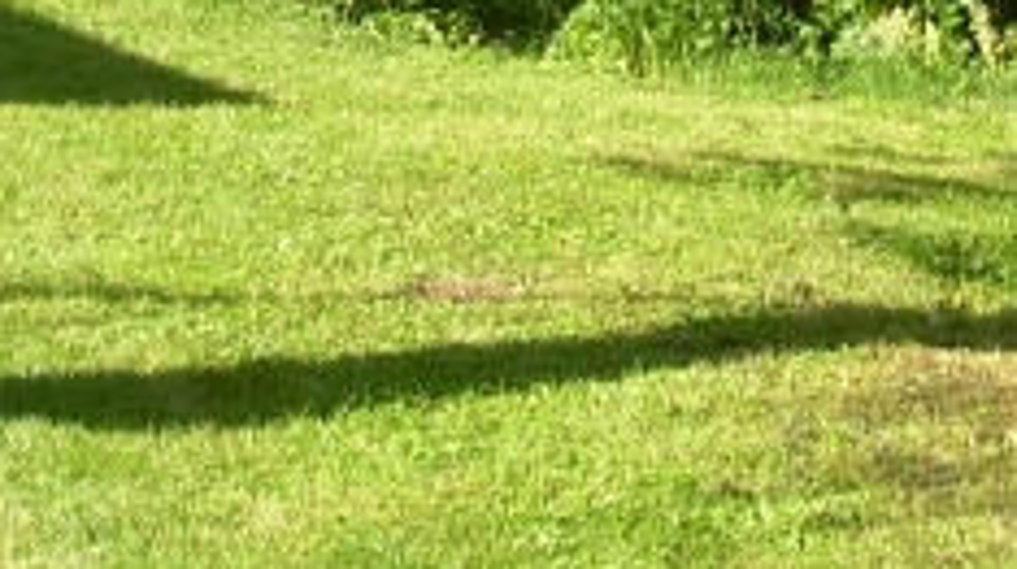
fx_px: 4606
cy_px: -645
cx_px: 648
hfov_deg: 12.6
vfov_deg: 6.8
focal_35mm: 171
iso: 50
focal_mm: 7.7
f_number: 5
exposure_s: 1/136
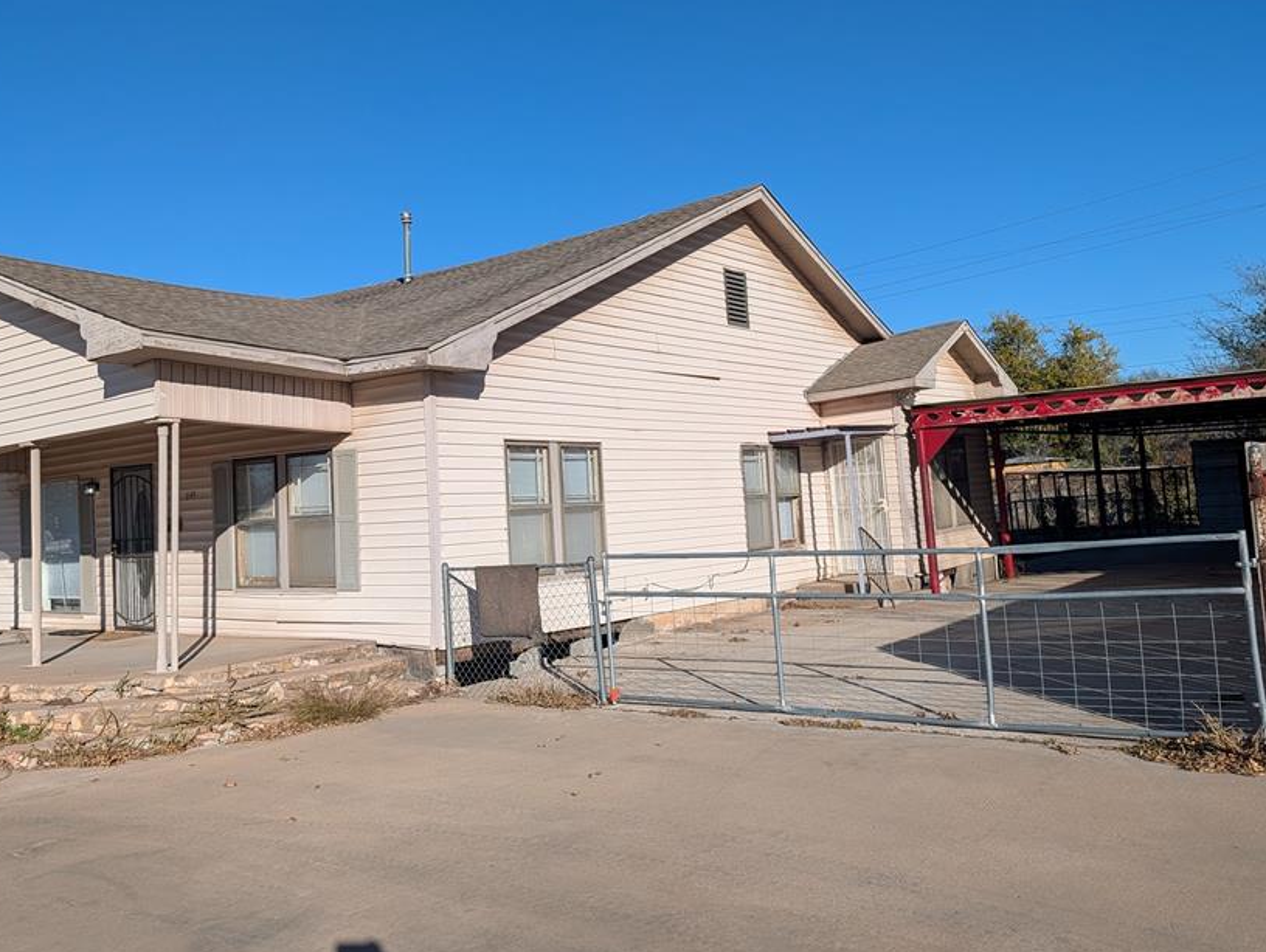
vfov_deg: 46.8
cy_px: 414
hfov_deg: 59.5
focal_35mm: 30
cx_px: 520
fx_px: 1098
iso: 24
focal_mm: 6.9
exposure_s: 1/2320
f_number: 1.68
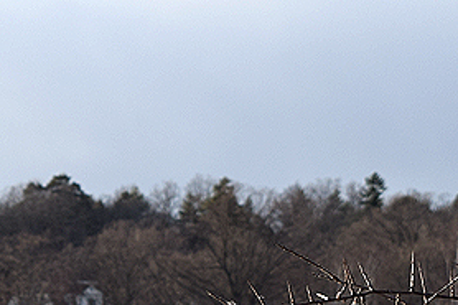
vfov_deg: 4.6
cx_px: -25
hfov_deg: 6.9
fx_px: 3774
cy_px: 428
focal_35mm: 297
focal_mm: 55
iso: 200
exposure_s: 1/400
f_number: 10
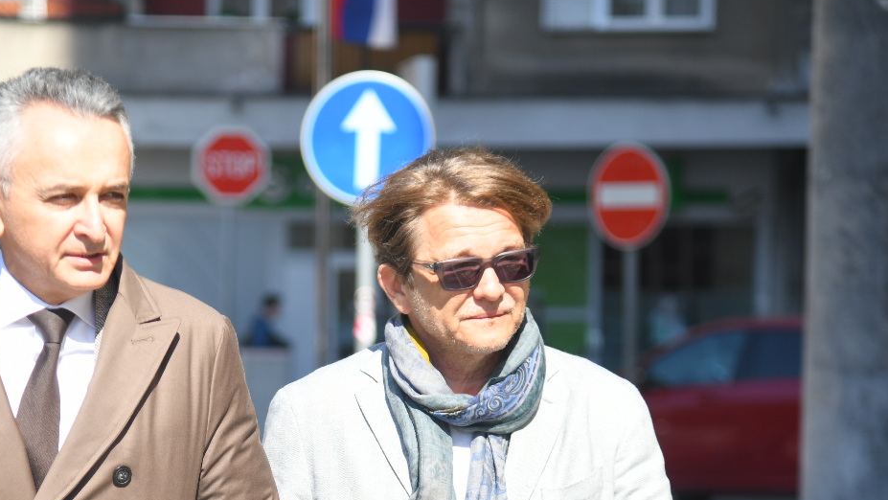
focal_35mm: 183
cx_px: 225
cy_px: 488
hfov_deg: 11.7
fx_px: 4310
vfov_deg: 6.6
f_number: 4
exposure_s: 1/1600
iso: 400
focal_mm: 100
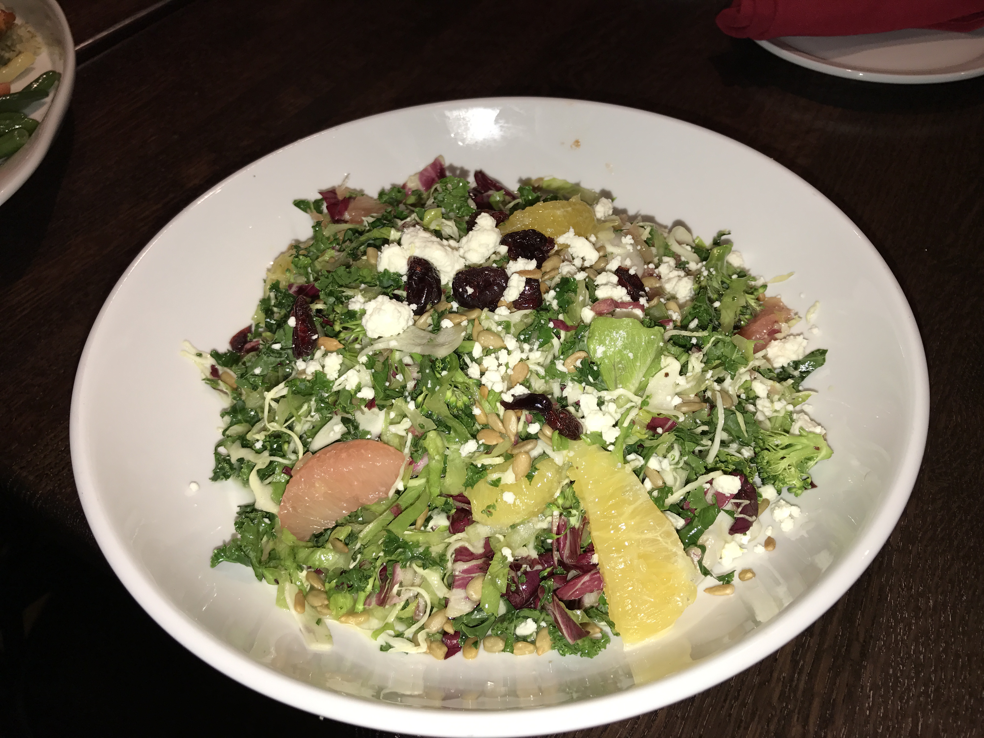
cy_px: 369
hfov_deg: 63.4
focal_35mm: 28
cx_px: 492
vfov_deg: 49.7
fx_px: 796
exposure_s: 1/108
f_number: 1.8
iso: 20
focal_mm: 3.99
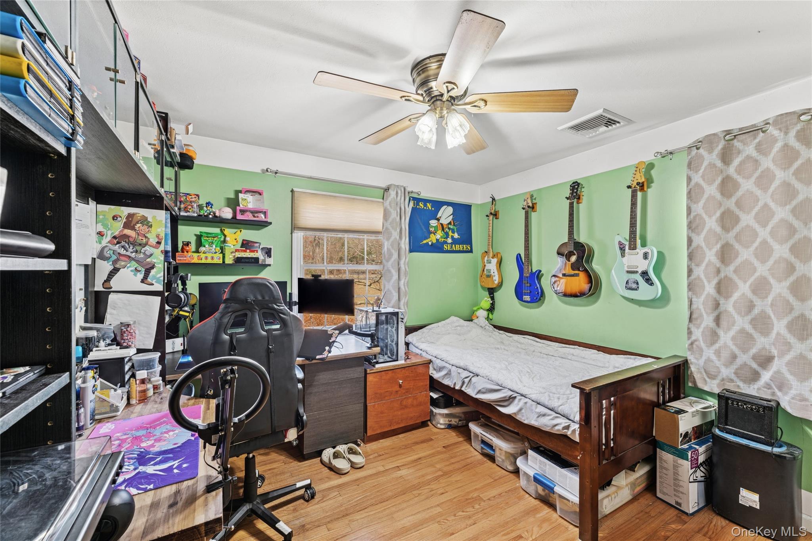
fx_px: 316
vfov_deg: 81.2
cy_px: 270
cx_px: 406
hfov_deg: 104.3
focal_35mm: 14
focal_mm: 14
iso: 100
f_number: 11
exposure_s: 1.3
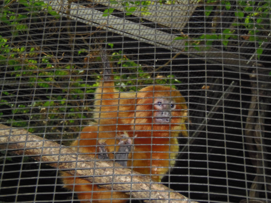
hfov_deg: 19.8
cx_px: 136
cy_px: 102
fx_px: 775
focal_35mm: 99
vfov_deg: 14.9
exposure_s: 1/40
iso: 200
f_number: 4.4
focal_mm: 18.4
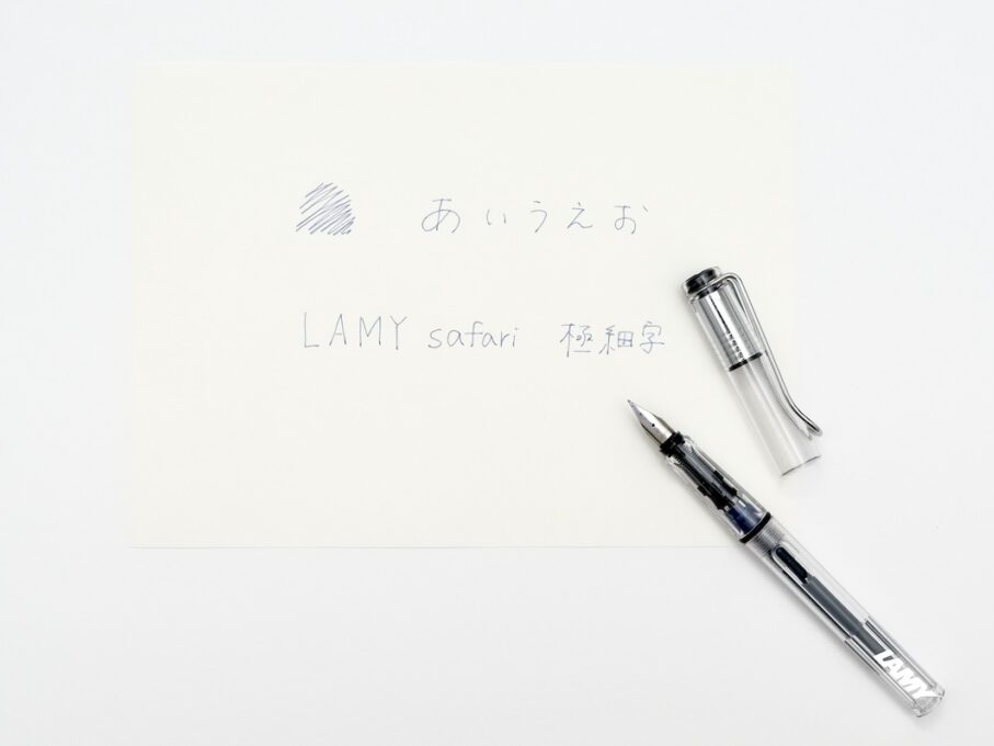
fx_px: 1091
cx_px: 552
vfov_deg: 37.7
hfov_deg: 48.9
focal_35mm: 38
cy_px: 372
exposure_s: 1/60
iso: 1250
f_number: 5.6
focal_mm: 23
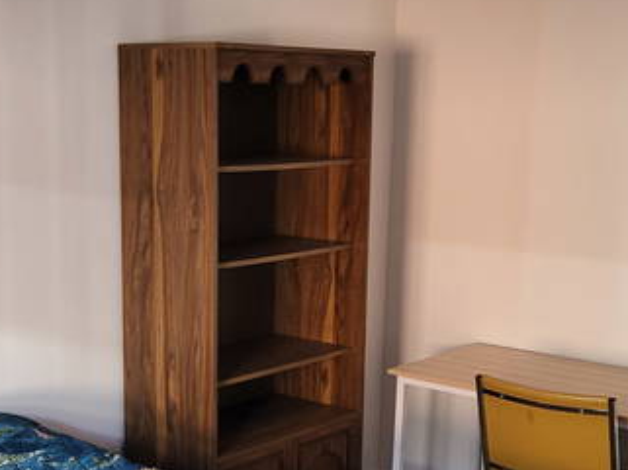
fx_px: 1160
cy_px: 362
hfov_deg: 30.3
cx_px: 305
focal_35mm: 64
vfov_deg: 22.6
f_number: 1.8
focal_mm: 5.4
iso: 320
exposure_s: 1/40
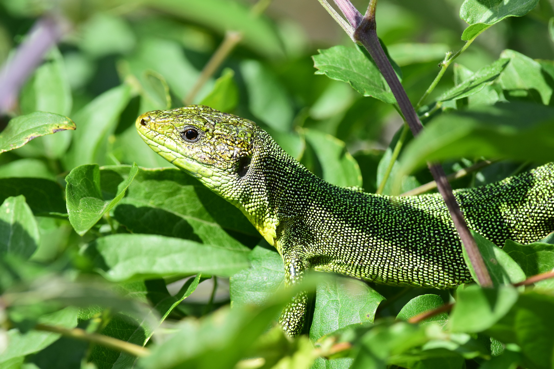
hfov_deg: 4.6
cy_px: 184
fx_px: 6924
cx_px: 277
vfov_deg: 3.1
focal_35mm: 450
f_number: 7.1
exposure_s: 1/1250
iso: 500
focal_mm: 300
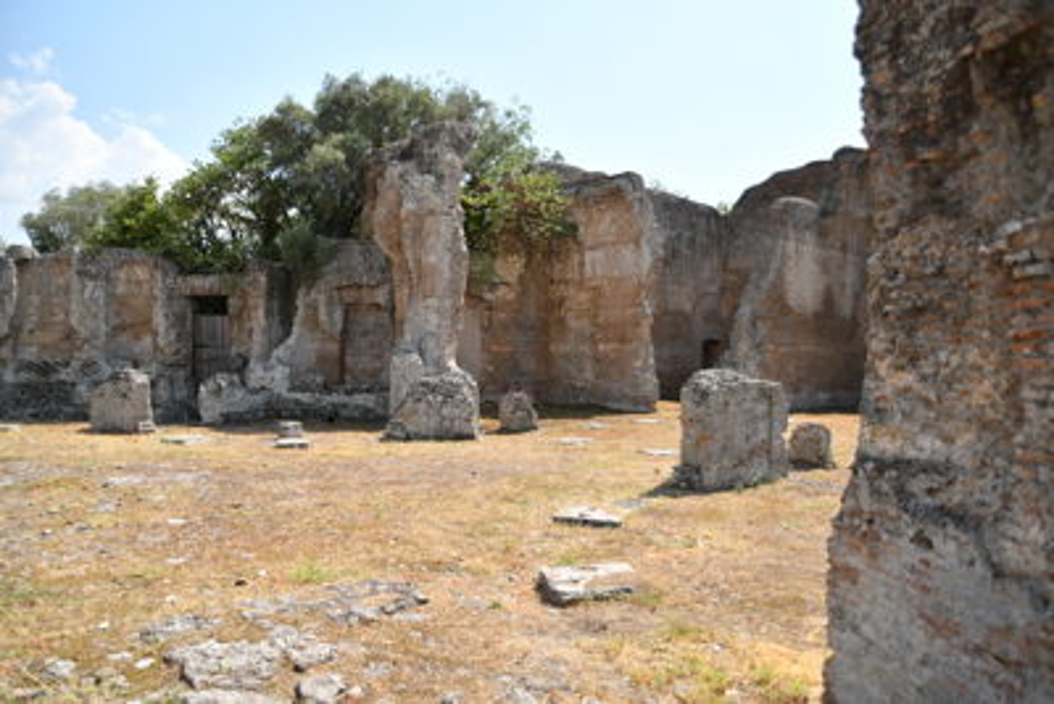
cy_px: 352
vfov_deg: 53.2
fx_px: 703
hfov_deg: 73.7
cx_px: 527
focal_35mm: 24
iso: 100
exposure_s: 1/1000
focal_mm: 16
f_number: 3.5
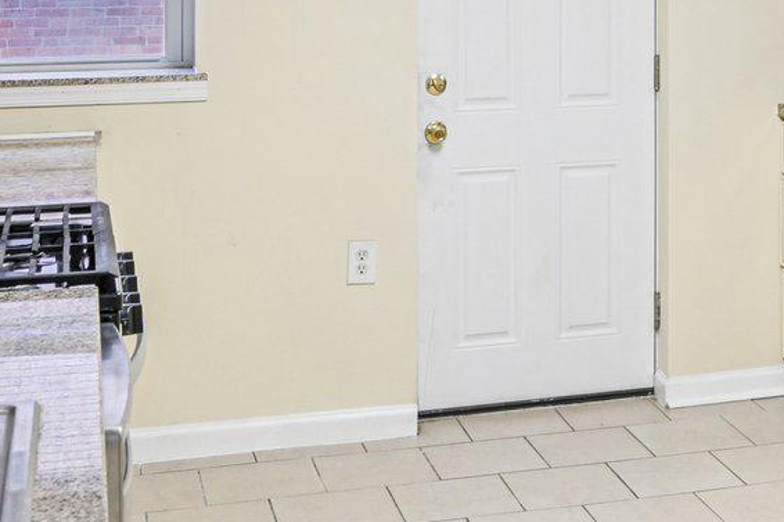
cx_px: 712
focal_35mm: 76
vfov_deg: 17.2
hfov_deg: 25.8
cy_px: -81
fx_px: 1655
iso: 400
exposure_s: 1/20
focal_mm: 21
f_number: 8
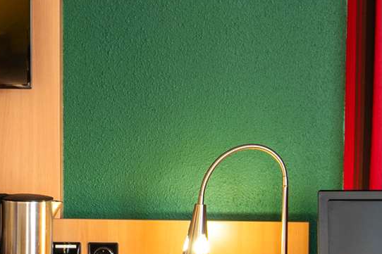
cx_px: 91
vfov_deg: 8.4
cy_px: 174
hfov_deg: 12.6
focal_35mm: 163
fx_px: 1729
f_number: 8
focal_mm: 23
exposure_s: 1/1.67
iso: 125
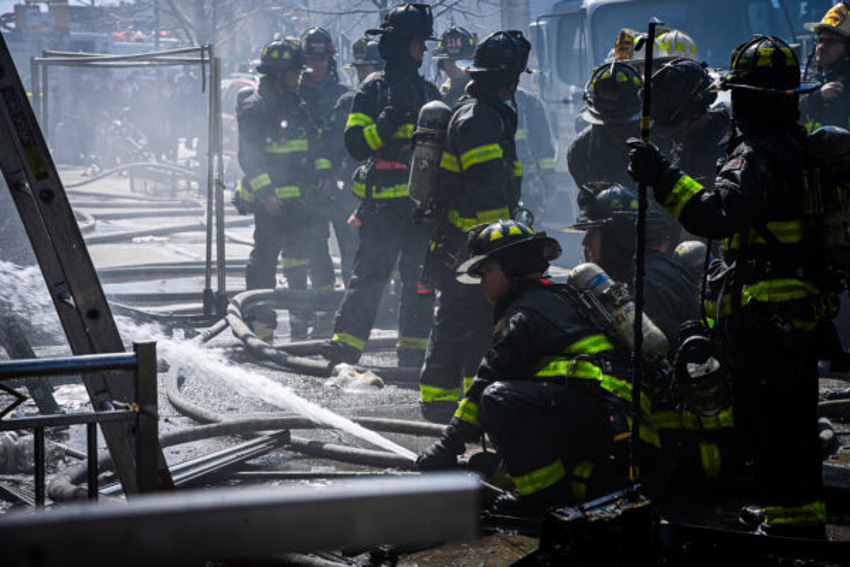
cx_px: 425
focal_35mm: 95
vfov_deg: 14.4
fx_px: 2243
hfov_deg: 21.5
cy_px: 284
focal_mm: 95
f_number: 7.1
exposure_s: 1/1250
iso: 400
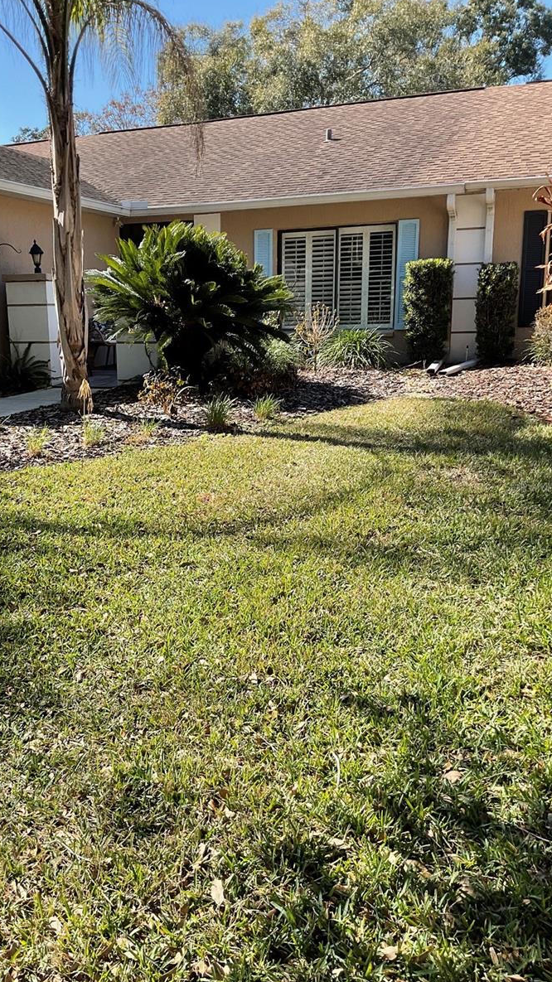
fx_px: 833
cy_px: 486
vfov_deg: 61.0
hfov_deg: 36.3
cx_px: 189
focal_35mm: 32
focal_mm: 3
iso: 16
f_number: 1.8
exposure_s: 1/642
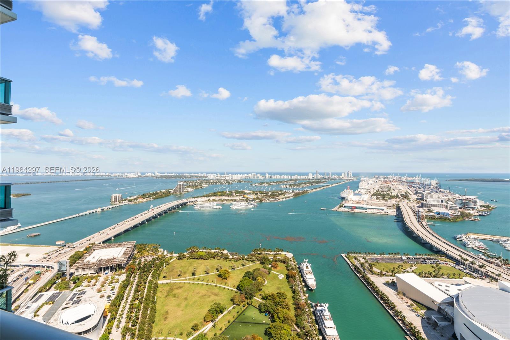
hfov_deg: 96.7
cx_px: 255
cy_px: 170
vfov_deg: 73.7
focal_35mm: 16
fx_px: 227
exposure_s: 1/200
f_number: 8
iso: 100
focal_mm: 16
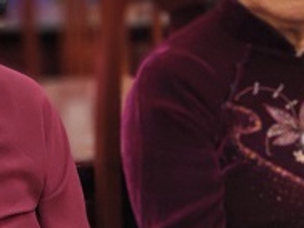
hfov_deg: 17.0
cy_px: -100
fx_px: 931
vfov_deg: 13.3
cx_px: -134
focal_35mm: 106
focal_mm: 4.71
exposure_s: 1/33
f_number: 1.7
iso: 70
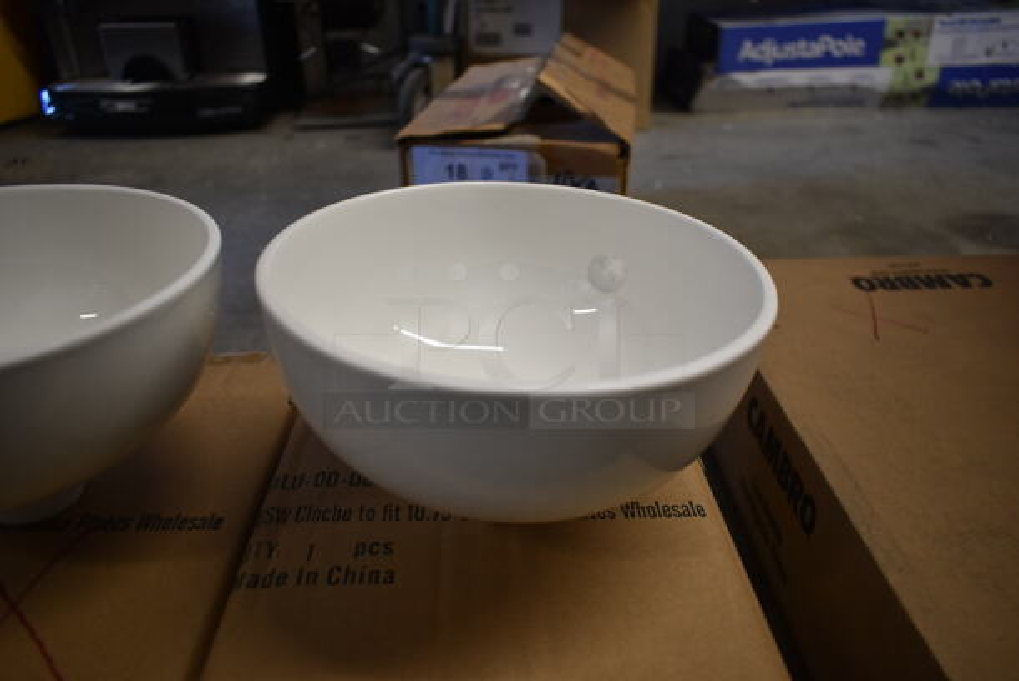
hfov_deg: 67.3
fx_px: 765
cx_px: 510
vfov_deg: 48.0
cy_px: 340
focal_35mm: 27
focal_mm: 18
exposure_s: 1/30
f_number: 3.5
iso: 220
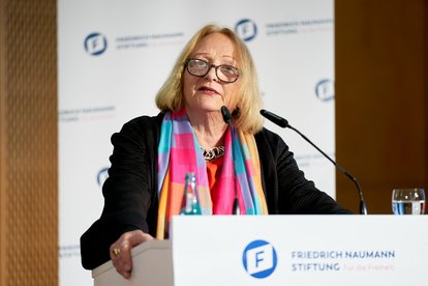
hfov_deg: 11.4
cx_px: 214
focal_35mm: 180
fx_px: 2140
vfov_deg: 7.6
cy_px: 143
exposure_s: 1/320
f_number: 2.8
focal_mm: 180
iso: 1000
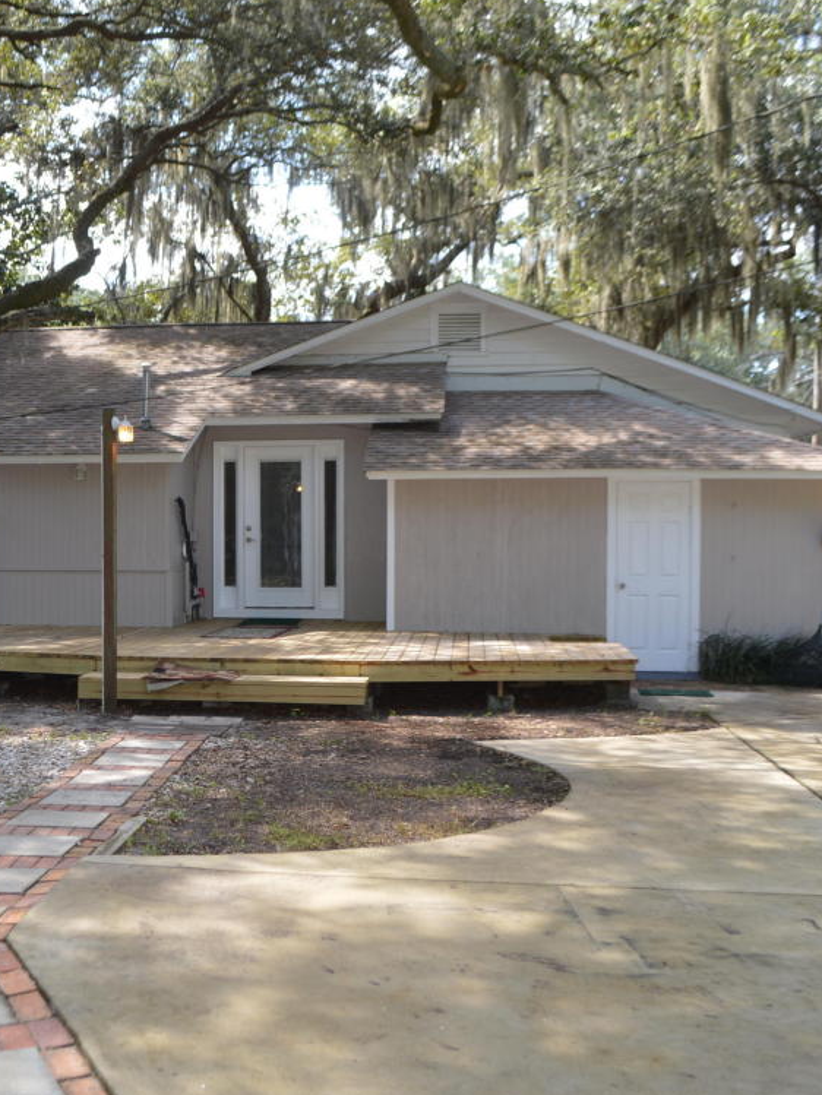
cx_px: 195
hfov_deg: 35.1
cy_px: 553
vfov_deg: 46.8
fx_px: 1266
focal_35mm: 40
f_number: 4
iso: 125
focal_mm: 18
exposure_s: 1/125
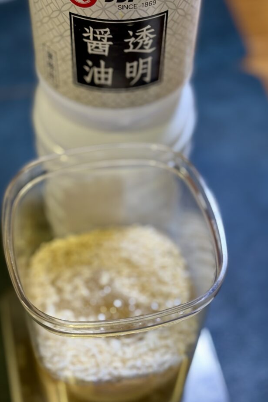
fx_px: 670
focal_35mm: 60
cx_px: 125
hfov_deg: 22.6
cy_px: 203
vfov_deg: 33.4
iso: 50
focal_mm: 5.96
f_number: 1.6
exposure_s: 1/60
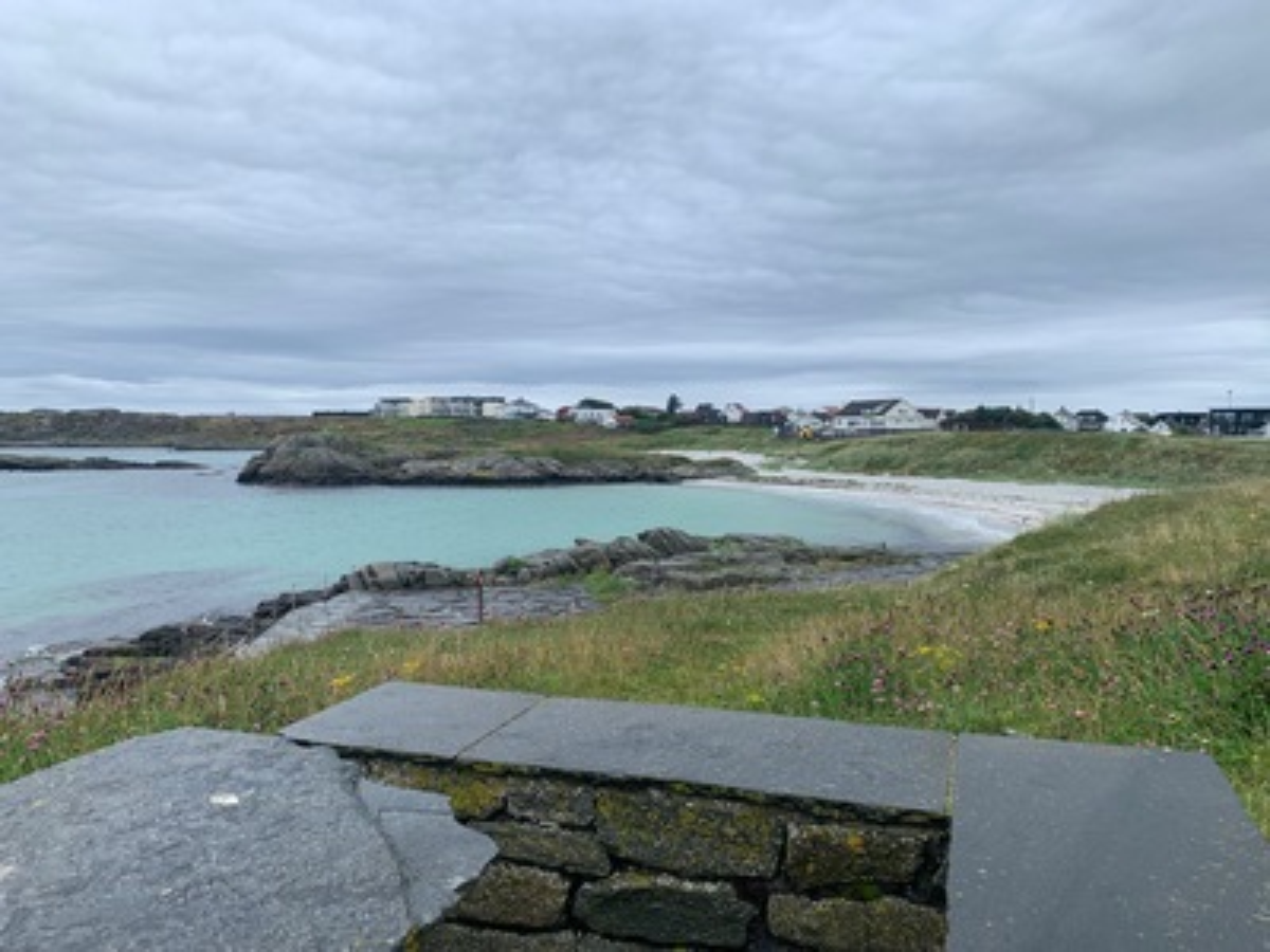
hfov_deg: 67.3
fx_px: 954
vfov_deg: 53.1
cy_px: 476
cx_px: 635
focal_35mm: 26
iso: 25
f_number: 1.8
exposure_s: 1/706
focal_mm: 4.25
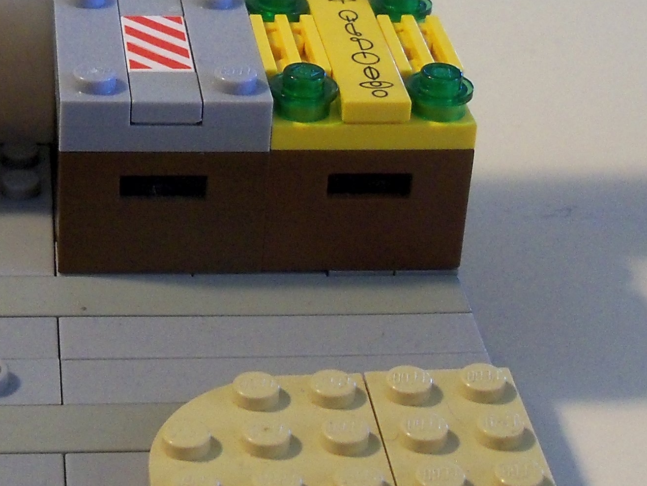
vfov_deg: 15.2
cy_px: 183
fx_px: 1813
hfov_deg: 20.1
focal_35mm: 97
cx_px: 182
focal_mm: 6.2
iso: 250
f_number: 3.5
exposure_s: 1/40
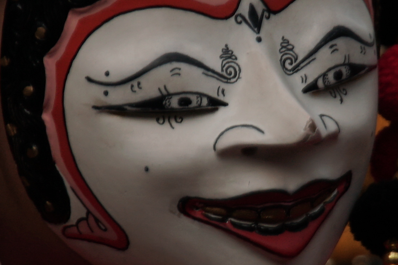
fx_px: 12168
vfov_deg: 1.2
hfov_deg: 1.9
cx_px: 216
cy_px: 108
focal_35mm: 1101
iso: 100
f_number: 5.6
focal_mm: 135
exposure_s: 1/640
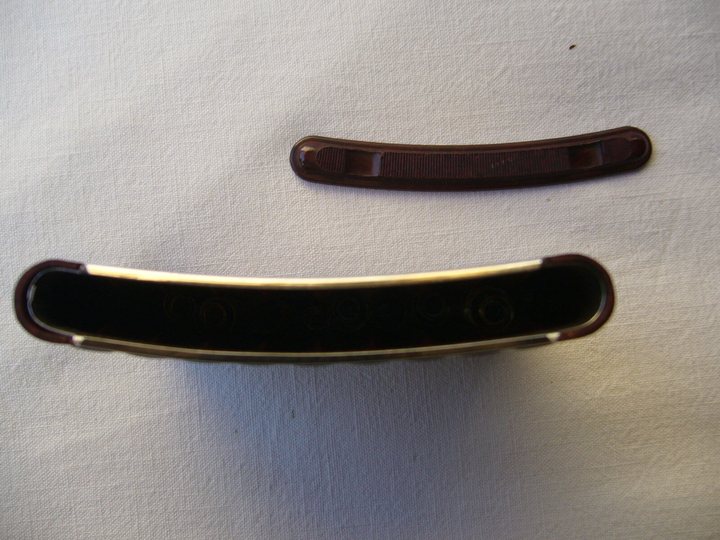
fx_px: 728
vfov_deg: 40.7
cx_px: 360
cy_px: 270
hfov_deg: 52.6
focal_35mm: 35
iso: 80
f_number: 2.8
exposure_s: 1/125
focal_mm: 5.8
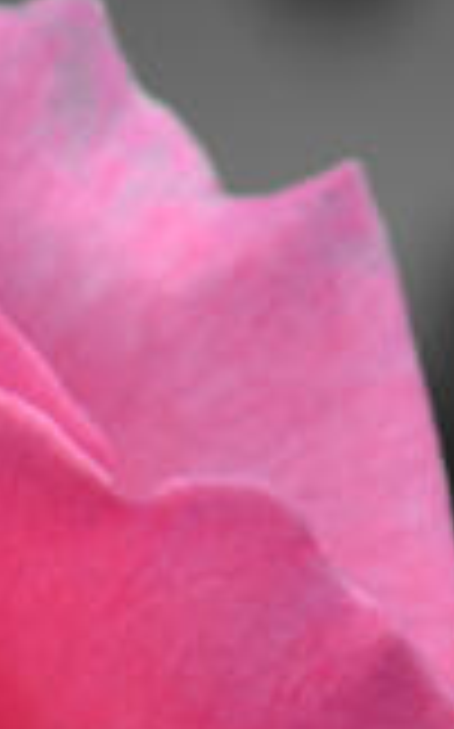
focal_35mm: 773
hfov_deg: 1.7
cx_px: -485
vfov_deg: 2.7
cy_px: 1348
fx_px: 15330
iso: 200
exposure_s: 1/320
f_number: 9
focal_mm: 120
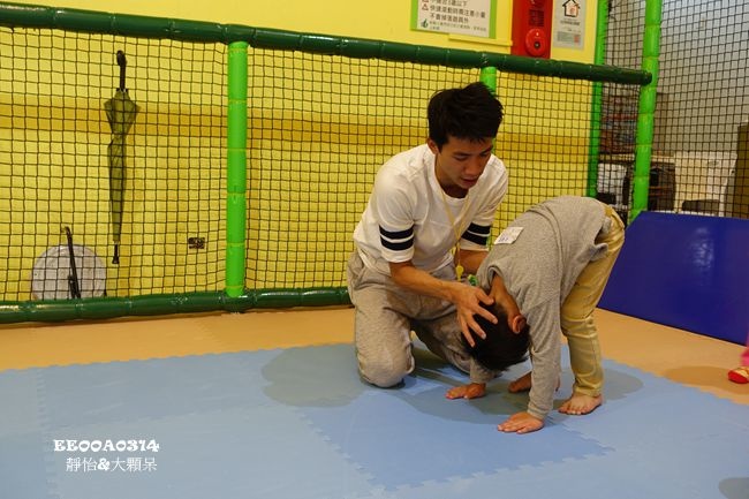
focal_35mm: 36
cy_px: 250
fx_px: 749
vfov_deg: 36.9
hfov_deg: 53.1
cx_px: 374
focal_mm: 13.34
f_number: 2.8
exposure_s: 1/40
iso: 125
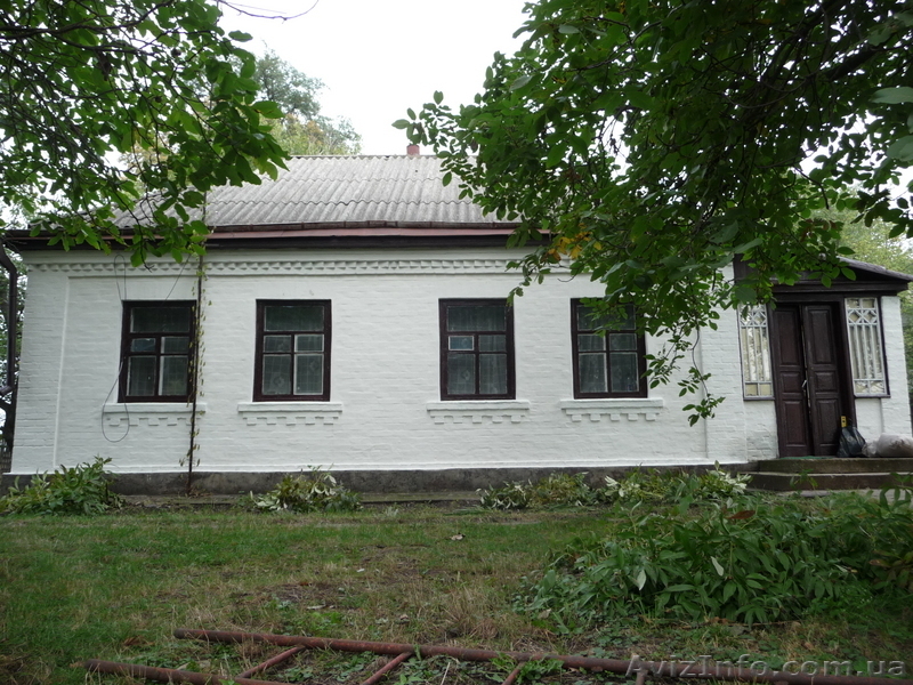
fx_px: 739
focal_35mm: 28
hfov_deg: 63.4
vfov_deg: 49.7
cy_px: 342
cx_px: 456
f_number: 3.3
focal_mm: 4.7
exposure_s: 1/100
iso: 100
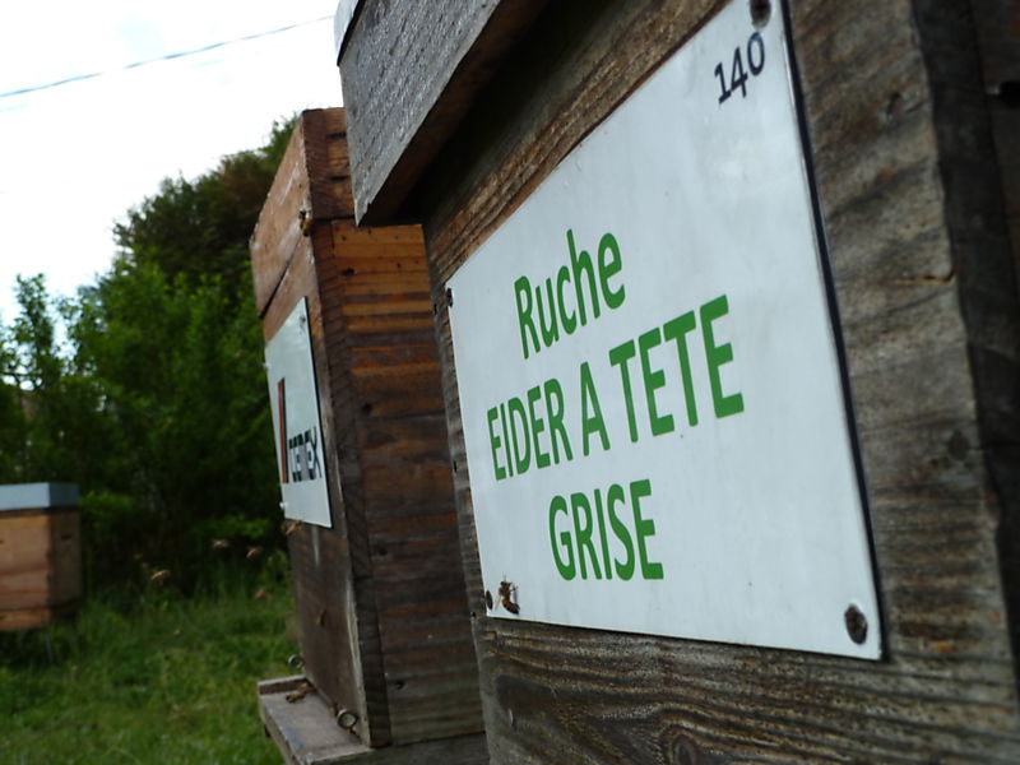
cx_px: 510
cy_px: 382
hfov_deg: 42.9
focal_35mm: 44
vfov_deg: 32.9
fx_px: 1297
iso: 80
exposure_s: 1/160
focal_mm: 7.3
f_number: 4
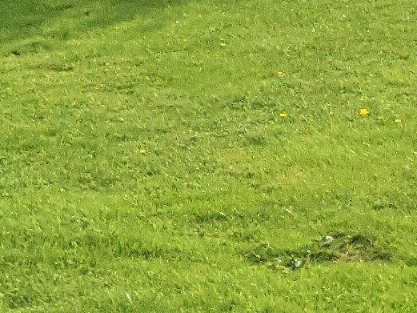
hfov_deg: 7.6
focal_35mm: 209
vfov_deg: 7.1
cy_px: -22
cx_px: -1065
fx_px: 2518
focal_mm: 4.38
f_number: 1.73
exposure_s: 1/5848
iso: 64
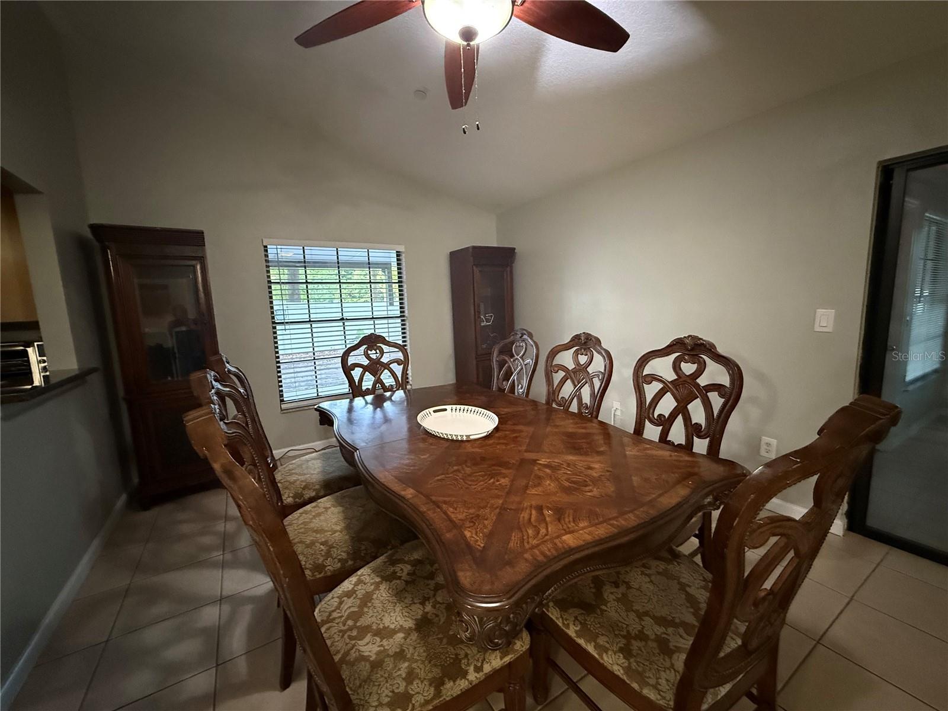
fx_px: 383
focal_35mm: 14
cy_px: 356
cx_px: 474
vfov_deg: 85.7
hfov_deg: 102.1
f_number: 2.2
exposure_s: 1/40
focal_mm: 2.22
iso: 1250
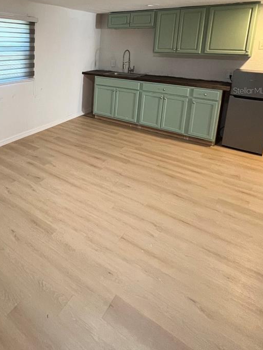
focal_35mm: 23
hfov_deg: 53.2
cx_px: 37
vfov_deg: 69.4
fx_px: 233
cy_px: 90
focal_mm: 1.57
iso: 250
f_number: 1.8
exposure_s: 1/60
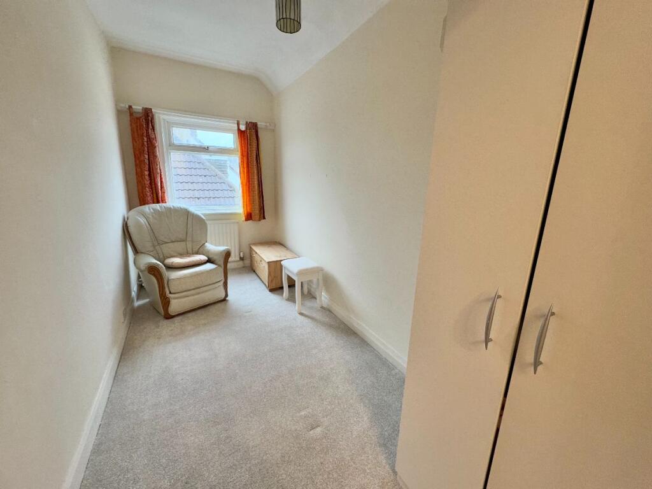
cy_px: 244
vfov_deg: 85.7
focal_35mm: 14
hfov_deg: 102.1
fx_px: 264
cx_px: 326
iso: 160
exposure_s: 1/50
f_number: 2.2
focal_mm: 2.22
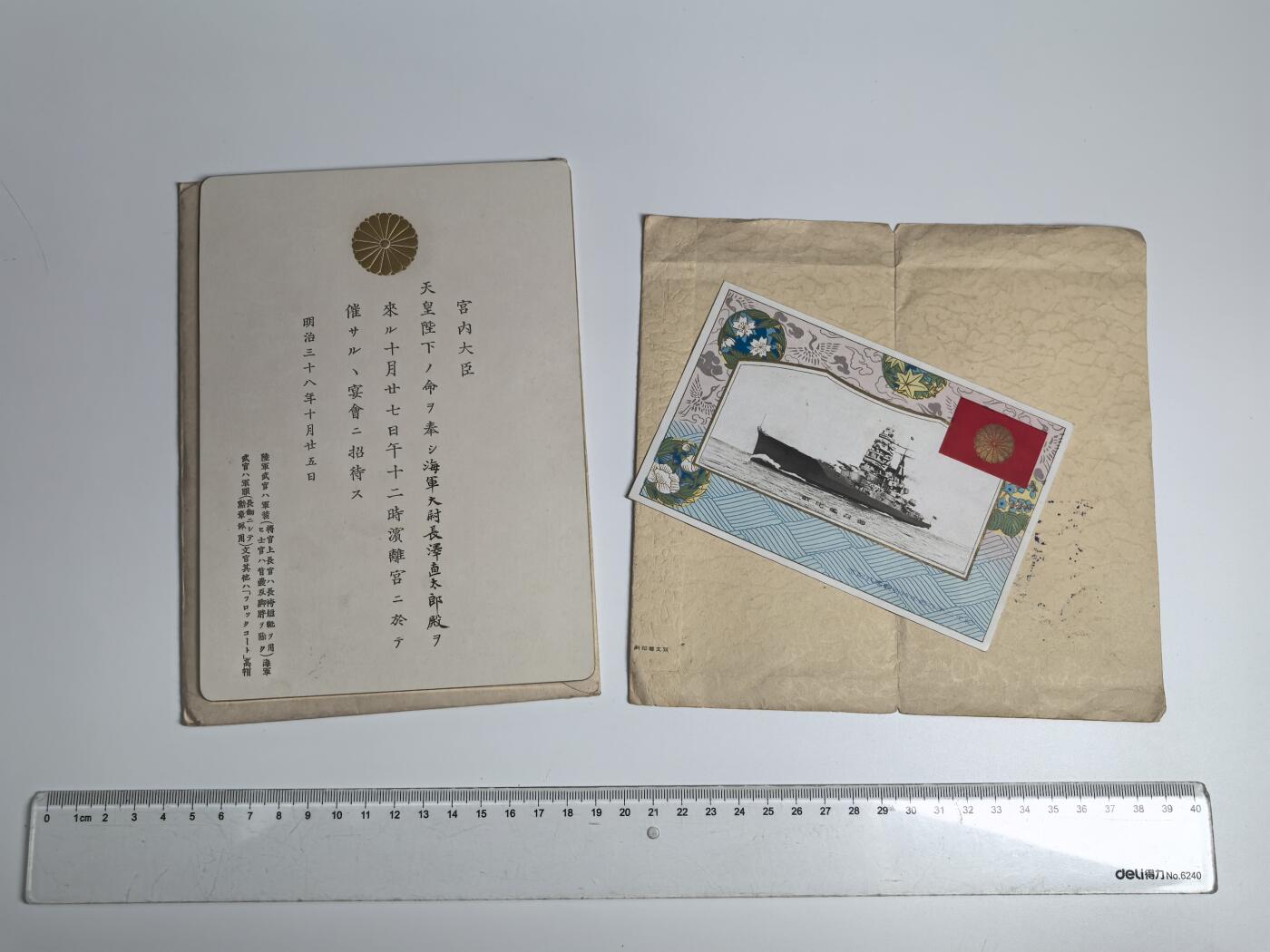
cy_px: 476
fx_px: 1321
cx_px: 635
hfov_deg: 51.4
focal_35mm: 36
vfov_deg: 39.7
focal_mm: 5.75
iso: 50
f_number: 2
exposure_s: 1/193
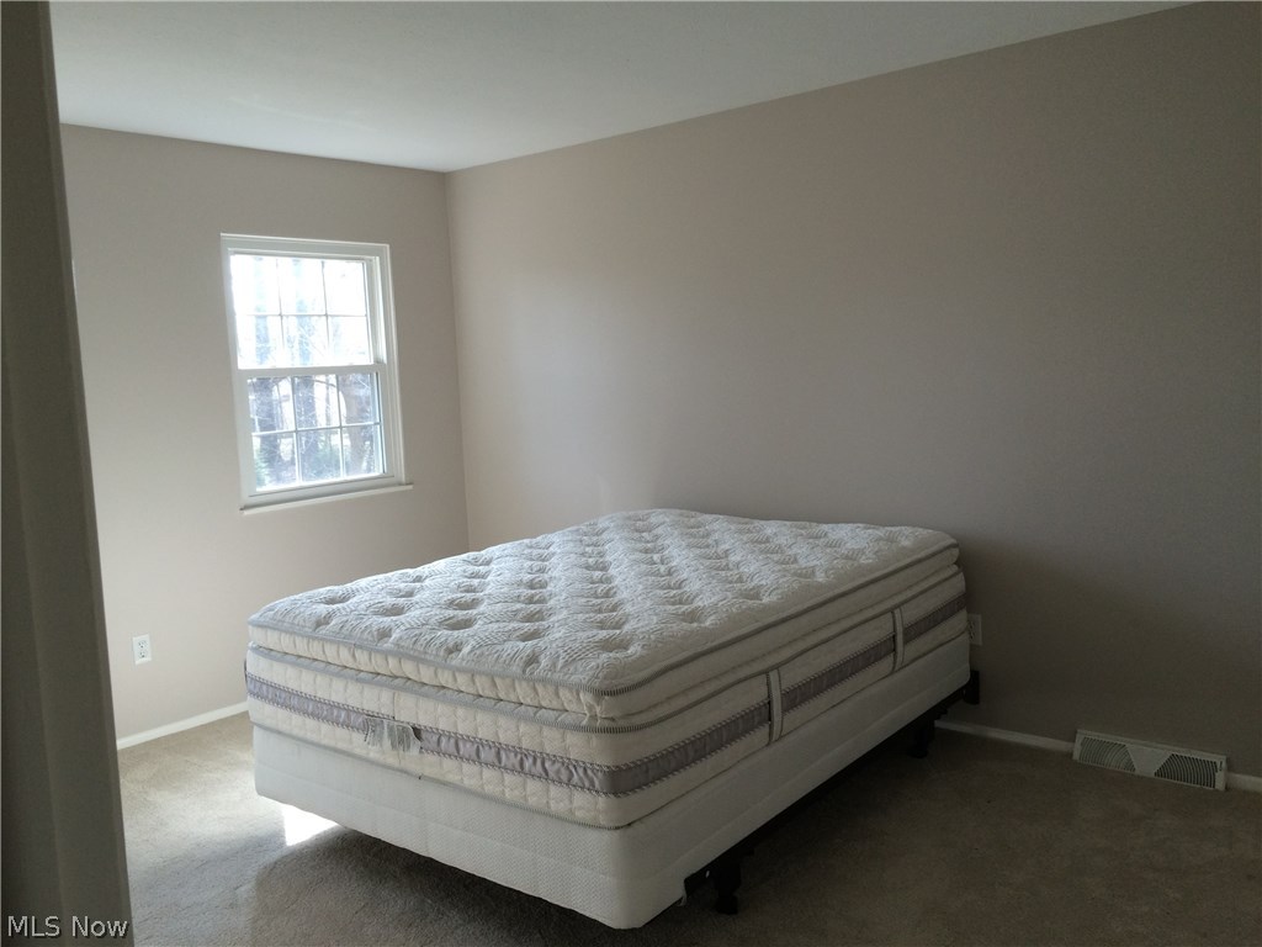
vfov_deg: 48.2
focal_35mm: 29
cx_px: 631
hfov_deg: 61.7
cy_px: 474
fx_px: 1057
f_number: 2.2
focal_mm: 4.15
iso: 64
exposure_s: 1/120
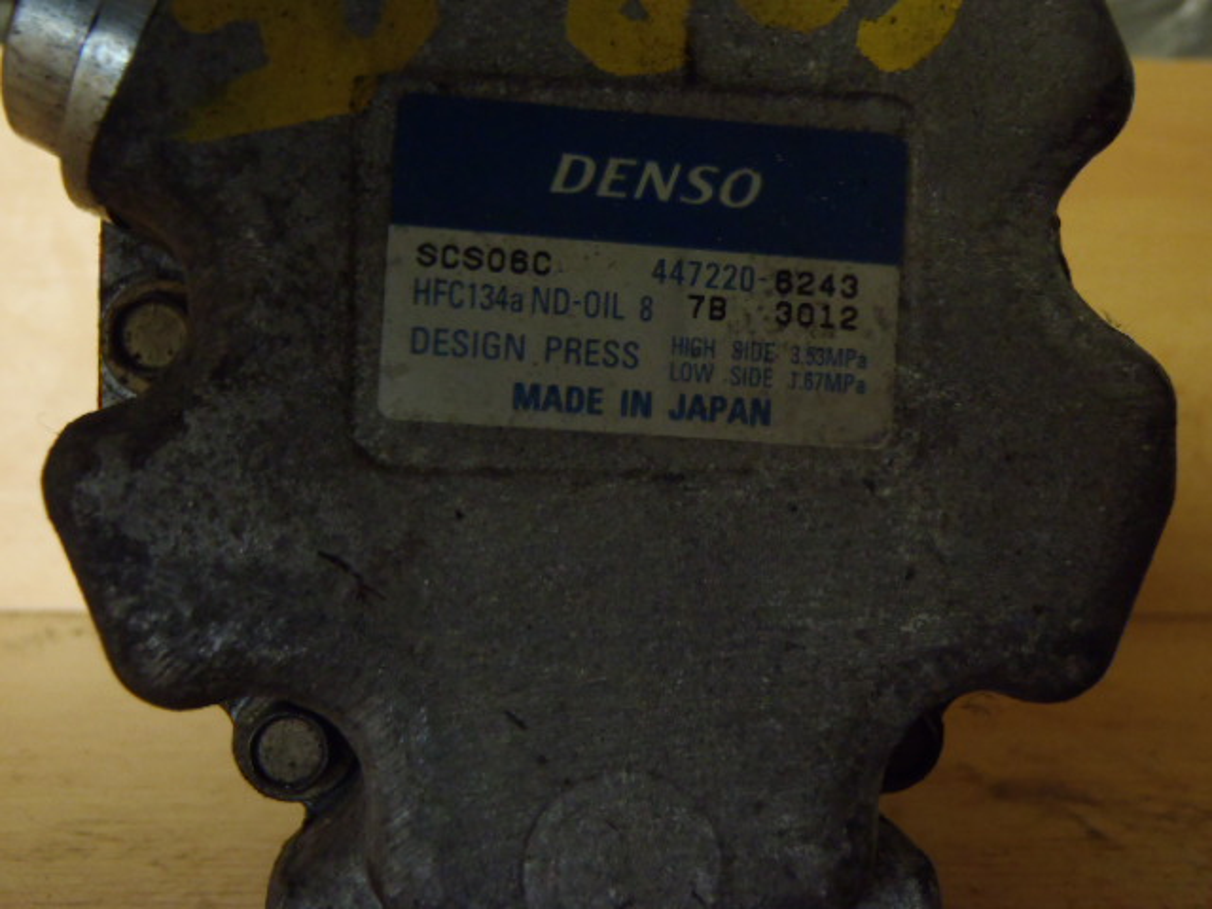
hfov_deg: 50.1
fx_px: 1295
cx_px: 606
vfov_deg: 38.7
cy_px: 454
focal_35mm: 37
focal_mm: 6.64
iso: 400
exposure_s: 1/4
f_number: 4.7
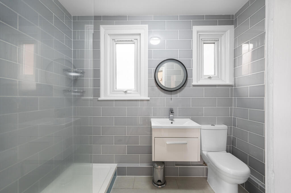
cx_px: 146
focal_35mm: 14
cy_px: 96
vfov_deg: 81.1
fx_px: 113
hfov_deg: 104.3
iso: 200
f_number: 16
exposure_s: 1
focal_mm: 14
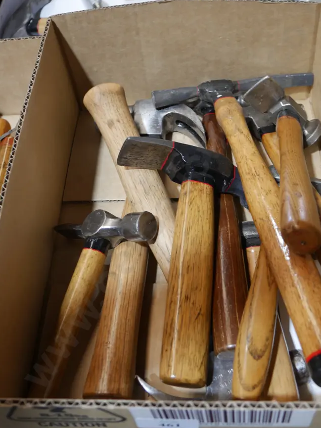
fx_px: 556
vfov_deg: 42.0
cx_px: 184
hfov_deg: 32.1
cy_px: 183
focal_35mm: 45
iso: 400
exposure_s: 1/60
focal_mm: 19
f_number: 4.1
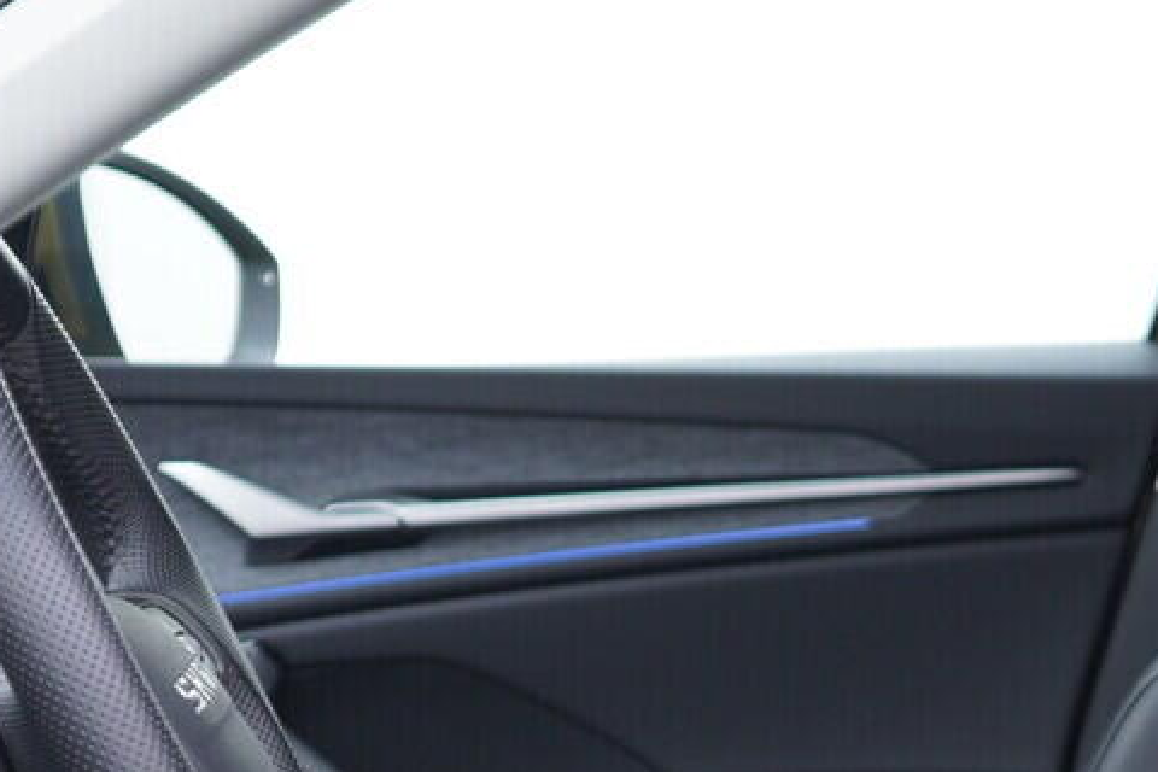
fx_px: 3474
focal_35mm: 108
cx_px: 818
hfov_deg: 18.8
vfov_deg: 12.3
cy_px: 1016
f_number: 2.8
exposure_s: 1/40
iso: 200
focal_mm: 24
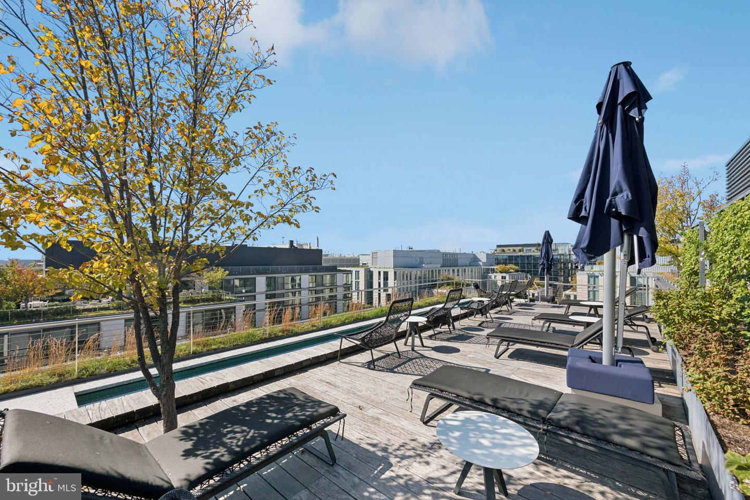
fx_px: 292
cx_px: 375
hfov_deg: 104.3
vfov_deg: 81.2
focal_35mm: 14
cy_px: 250
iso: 400
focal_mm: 14
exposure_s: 1/1250
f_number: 7.1
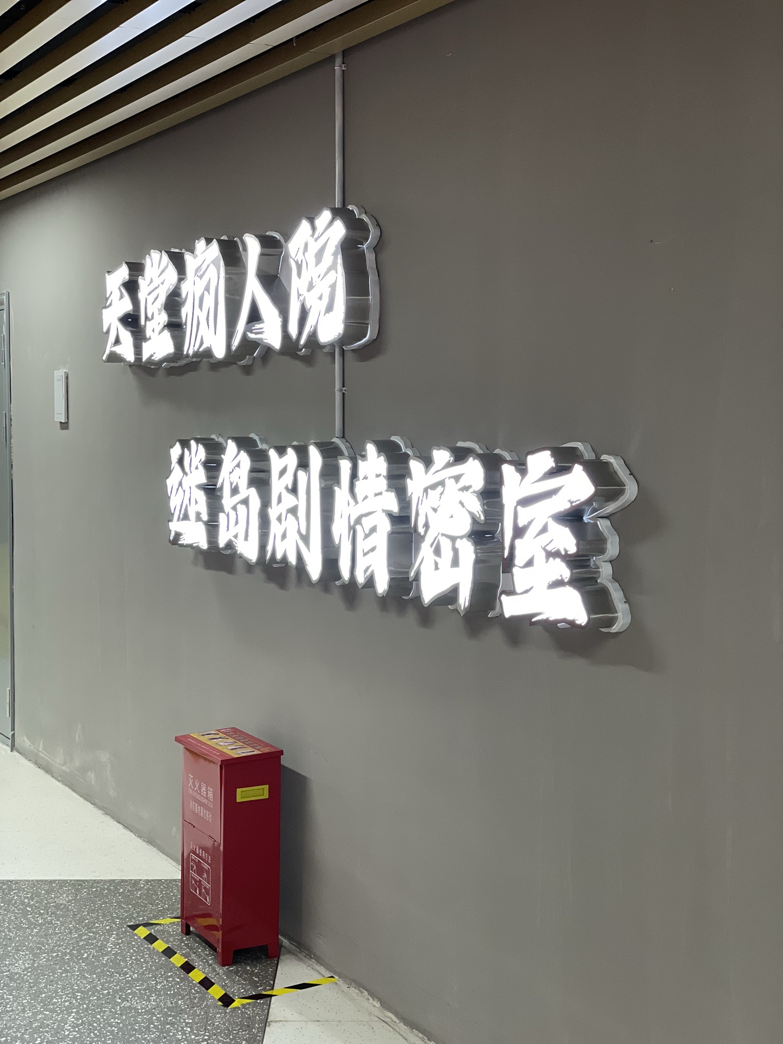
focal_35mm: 52
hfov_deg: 28.0
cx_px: 392
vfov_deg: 36.8
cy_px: 522
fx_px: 1568
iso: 160
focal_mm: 6
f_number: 2
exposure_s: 1/100
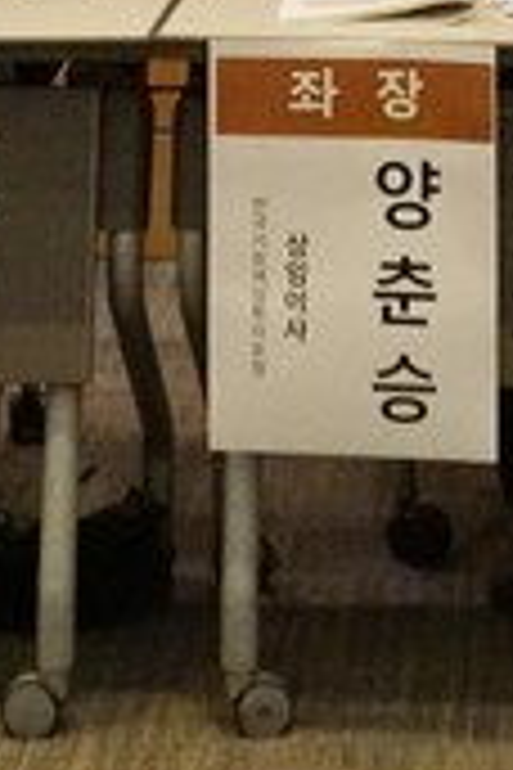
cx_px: 513
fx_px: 3249
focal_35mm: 152
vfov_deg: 12.5
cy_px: -567
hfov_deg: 9.0
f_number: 3.5
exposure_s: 1/250
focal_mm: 18
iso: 3200
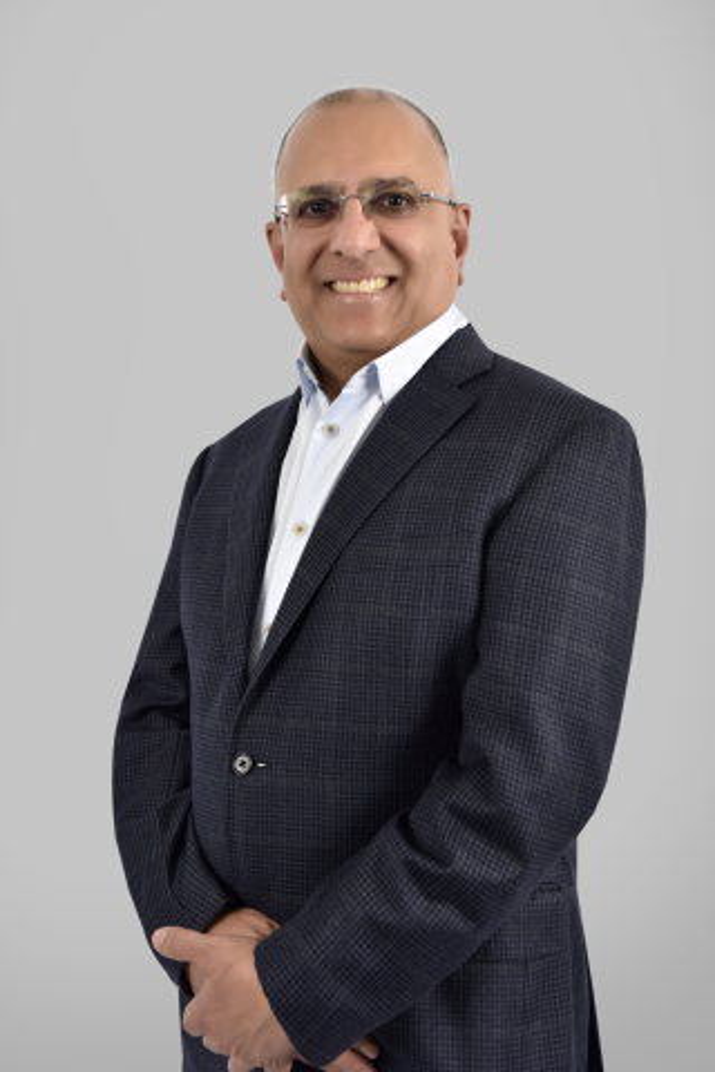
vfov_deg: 46.4
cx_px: 358
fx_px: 1251
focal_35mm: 42
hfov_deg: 31.9
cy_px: 536
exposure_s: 1/125
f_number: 6.3
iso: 250
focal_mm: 42
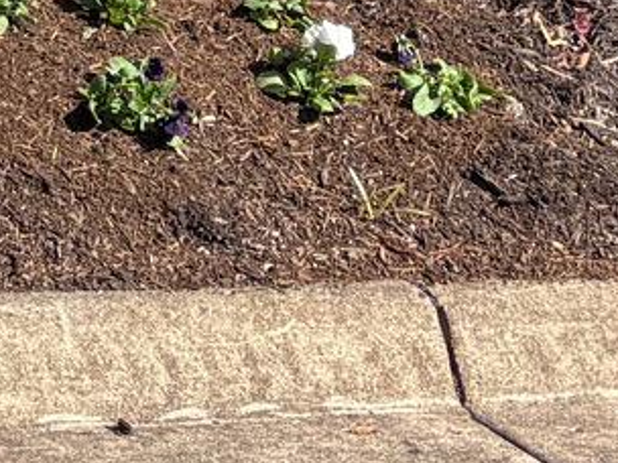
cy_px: -723
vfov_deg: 7.8
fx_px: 3124
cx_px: -884
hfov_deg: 9.9
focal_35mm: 175
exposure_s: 1/2451
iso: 50
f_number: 1.6
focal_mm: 5.96
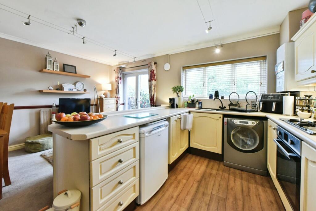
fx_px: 123
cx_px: 158
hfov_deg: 104.2
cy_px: 106
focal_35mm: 14
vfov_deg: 81.3
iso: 7200
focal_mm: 14
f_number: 10
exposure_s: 1/60
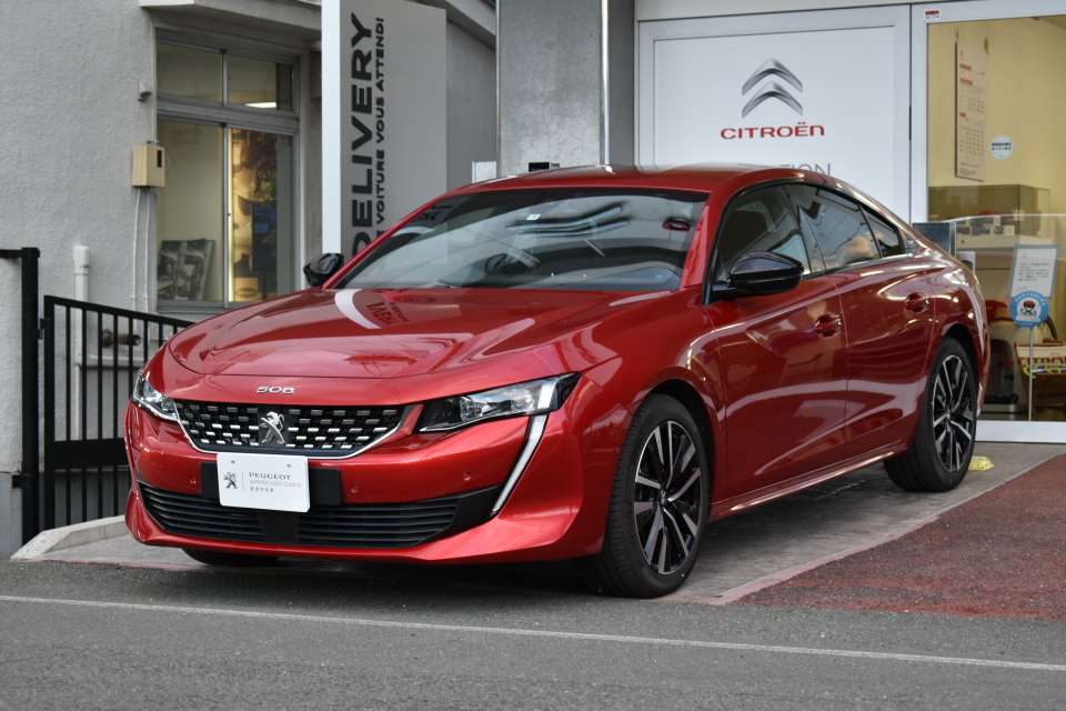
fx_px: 2443
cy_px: 356
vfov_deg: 16.6
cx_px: 533
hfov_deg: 24.6
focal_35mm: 82
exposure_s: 1/60
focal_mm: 55
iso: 500
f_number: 5.6
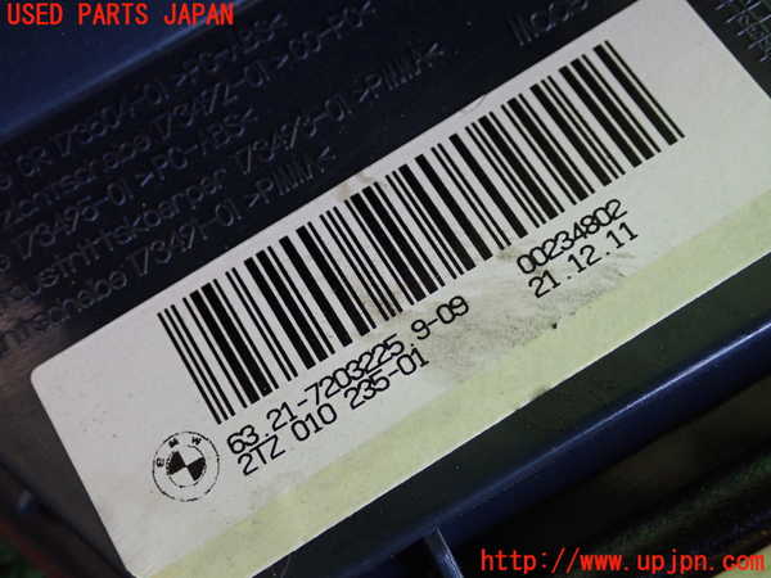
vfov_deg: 29.1
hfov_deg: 38.2
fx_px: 1114
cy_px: 289
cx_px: 386
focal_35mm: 50
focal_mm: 9.01
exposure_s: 1/125
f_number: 3.2
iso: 640
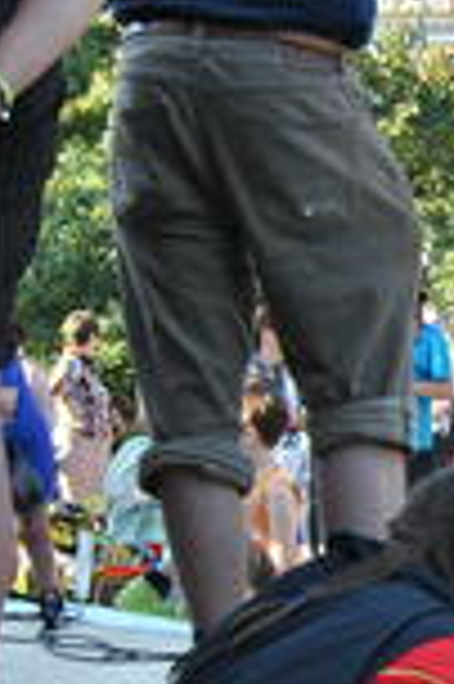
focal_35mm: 114
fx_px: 2161
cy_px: 459
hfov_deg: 11.2
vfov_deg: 17.9
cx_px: 809
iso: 180
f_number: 5.6
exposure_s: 1/125
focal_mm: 18
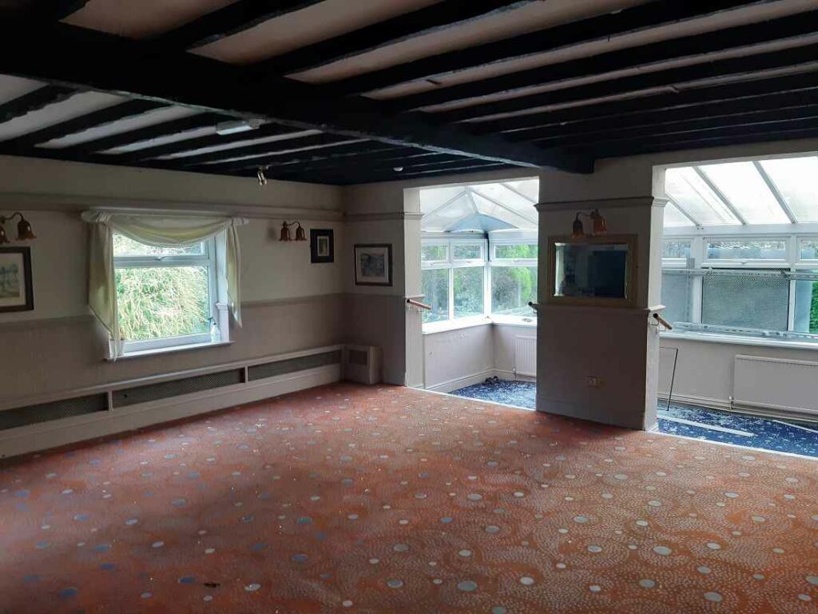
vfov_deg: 53.1
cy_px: 307
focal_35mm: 26
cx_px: 409
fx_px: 614
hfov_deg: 67.3
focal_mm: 3.92
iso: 160
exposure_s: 1/50
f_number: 1.7
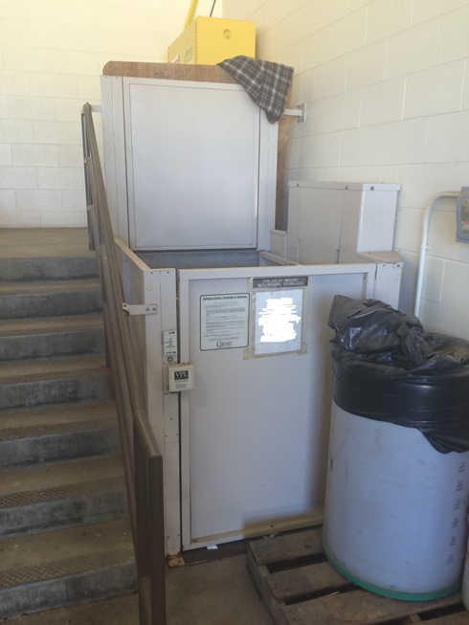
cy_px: 312
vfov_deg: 61.7
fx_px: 524
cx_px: 234
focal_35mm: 29
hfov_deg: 48.2
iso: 40
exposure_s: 1/30
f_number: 2.2
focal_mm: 4.15
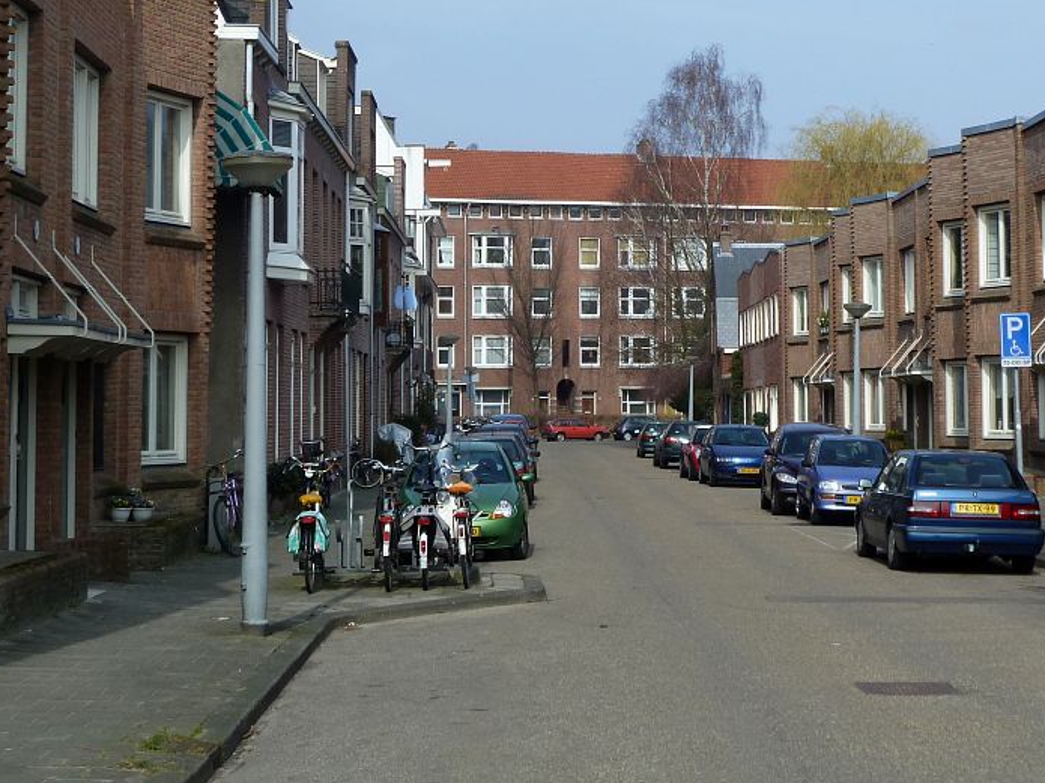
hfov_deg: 24.0
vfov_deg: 18.1
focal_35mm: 81
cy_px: 231
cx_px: 705
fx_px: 2445
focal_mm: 9.1
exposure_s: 1/400
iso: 80
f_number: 4.5
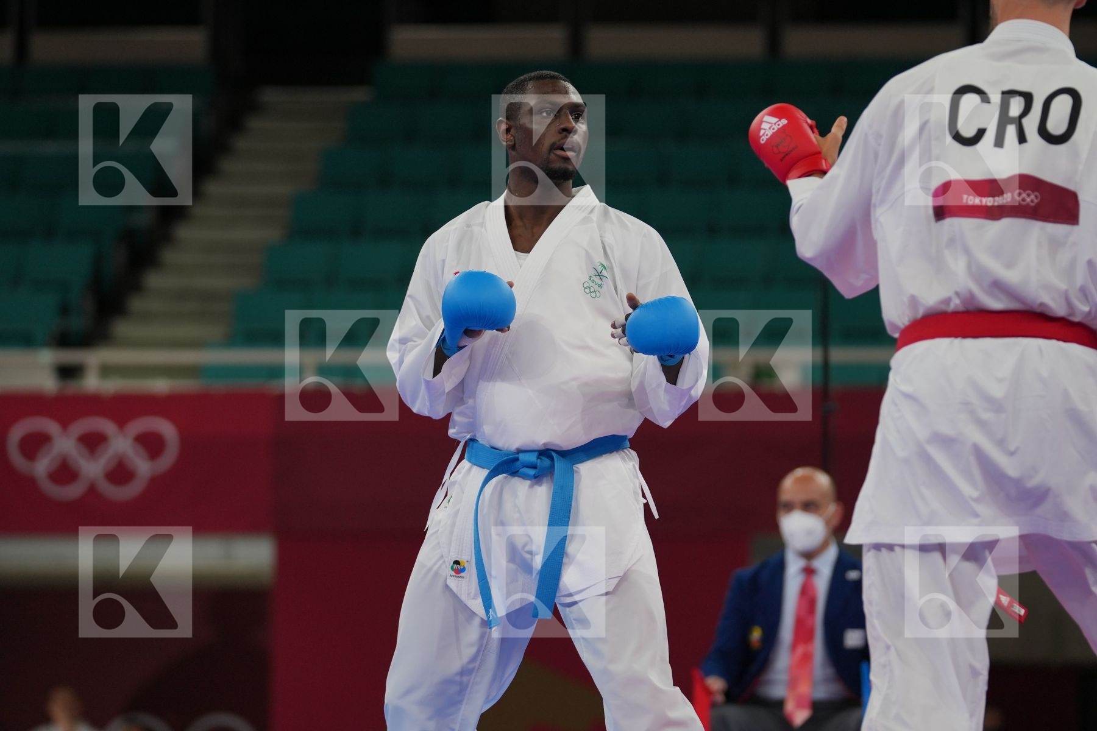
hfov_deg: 9.6
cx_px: 548
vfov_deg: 6.4
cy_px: 366
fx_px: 6521
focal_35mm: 214
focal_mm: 143
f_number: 2.8
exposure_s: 1/1000
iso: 400
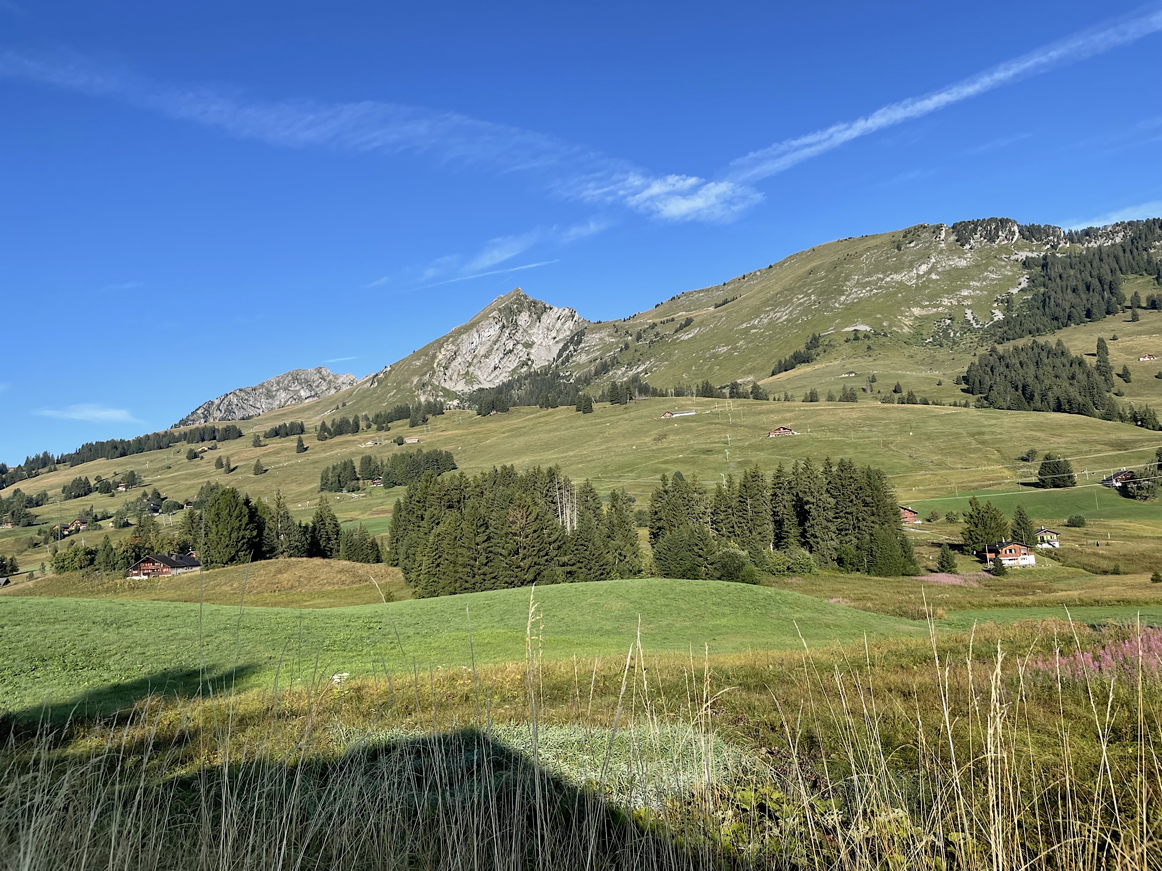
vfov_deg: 53.1
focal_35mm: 26
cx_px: 581
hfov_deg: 67.3
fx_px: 873
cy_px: 436
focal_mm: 4.2
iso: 32
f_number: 1.6
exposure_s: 1/2304
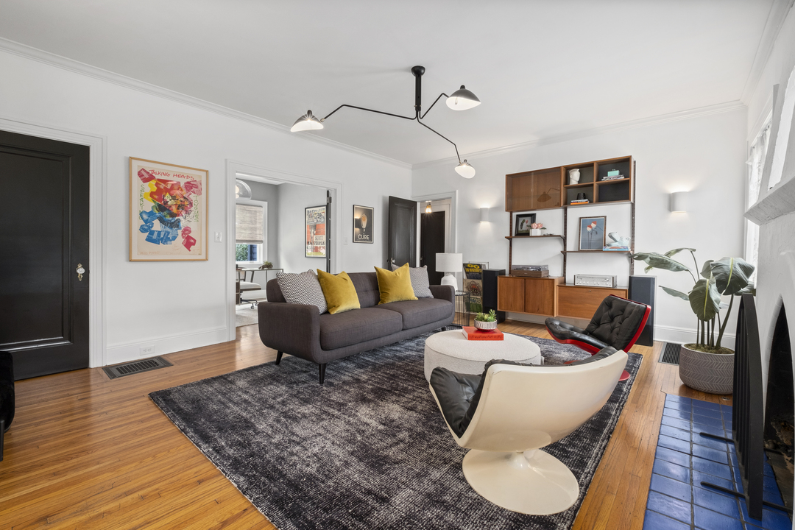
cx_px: 398
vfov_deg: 77.3
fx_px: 331
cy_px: 265
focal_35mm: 15
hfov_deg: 100.4
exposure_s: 1/2.5
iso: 400
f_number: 9
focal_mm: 10
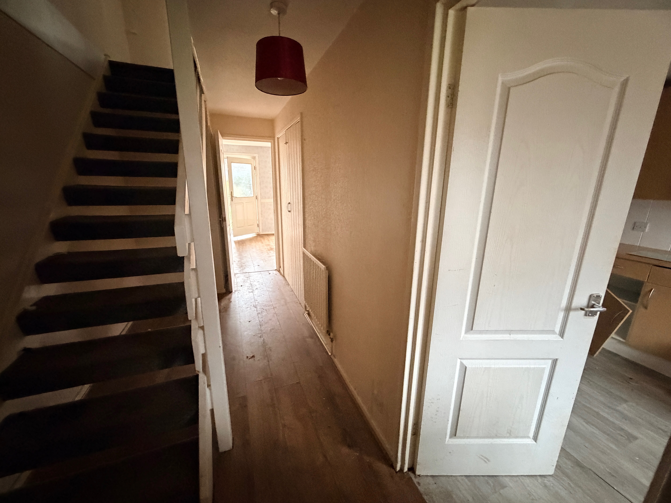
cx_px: 336
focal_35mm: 14
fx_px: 271
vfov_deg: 85.7
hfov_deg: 102.1
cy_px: 252
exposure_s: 1/54
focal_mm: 2.22
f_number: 2.2
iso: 1250
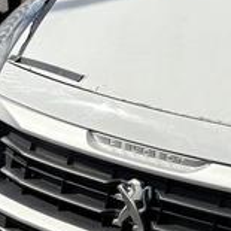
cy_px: 73
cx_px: 401
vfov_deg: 13.1
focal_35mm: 133
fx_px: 1004
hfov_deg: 12.2
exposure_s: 1/8850
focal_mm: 5.96
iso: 50
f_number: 1.6
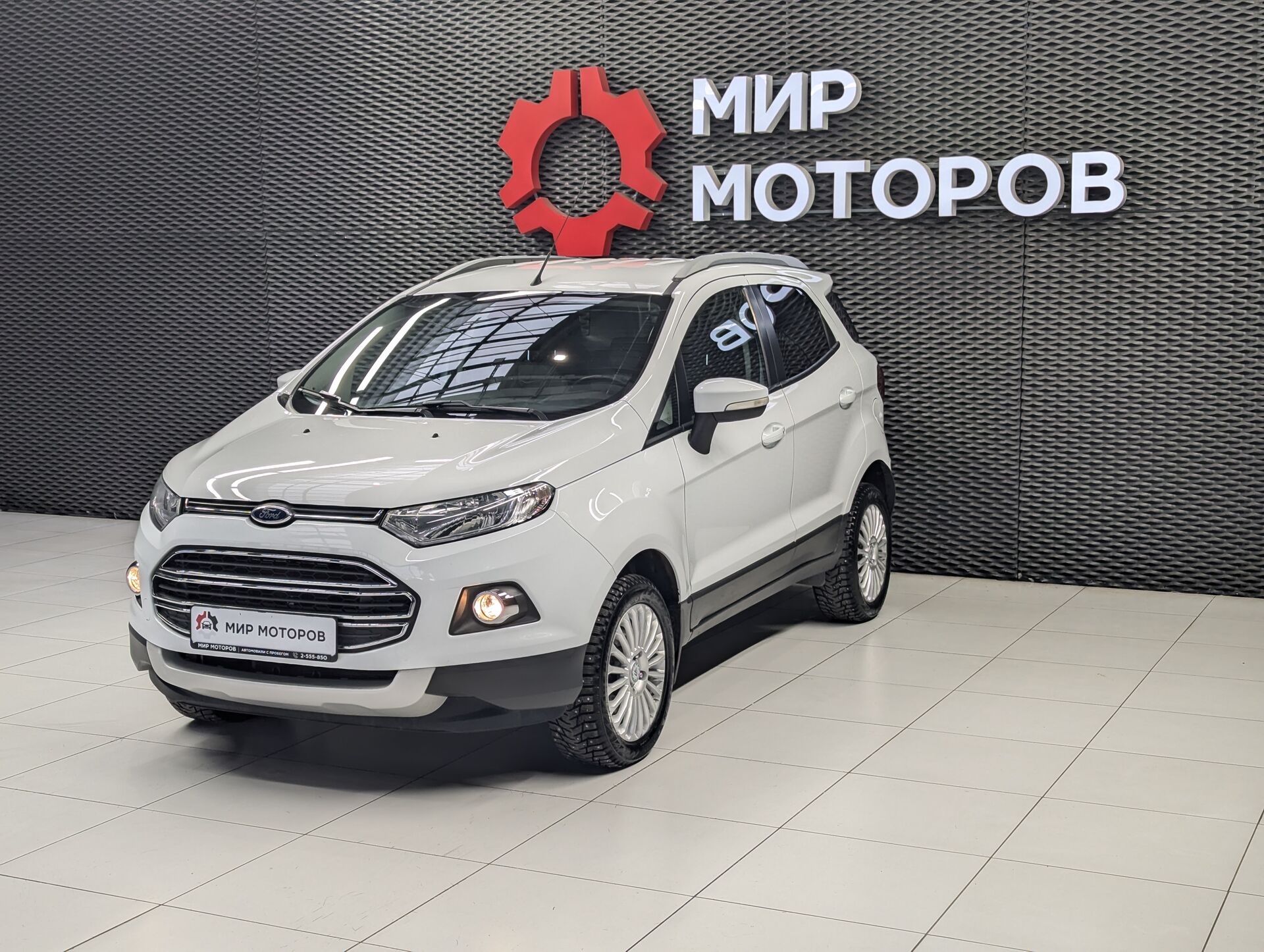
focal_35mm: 48
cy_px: 476
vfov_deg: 30.3
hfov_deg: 39.6
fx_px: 1755
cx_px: 632
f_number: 1.85
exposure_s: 1/122
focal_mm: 6.81
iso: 42
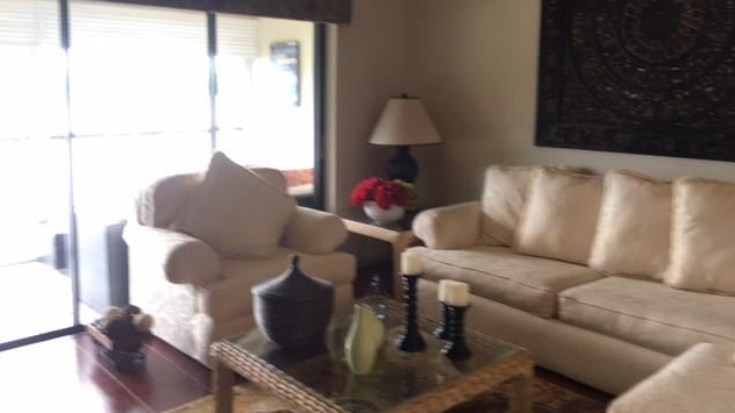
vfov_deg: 36.5
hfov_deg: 61.0
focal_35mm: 32
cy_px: 158
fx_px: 623
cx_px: 371
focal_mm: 4.15
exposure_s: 1/30
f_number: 2.2
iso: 64
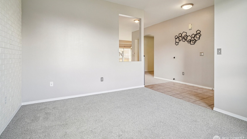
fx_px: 111
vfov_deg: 63.7
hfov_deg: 95.9
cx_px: 124
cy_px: 61
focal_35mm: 17
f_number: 8
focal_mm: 16
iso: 1600
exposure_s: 1/30
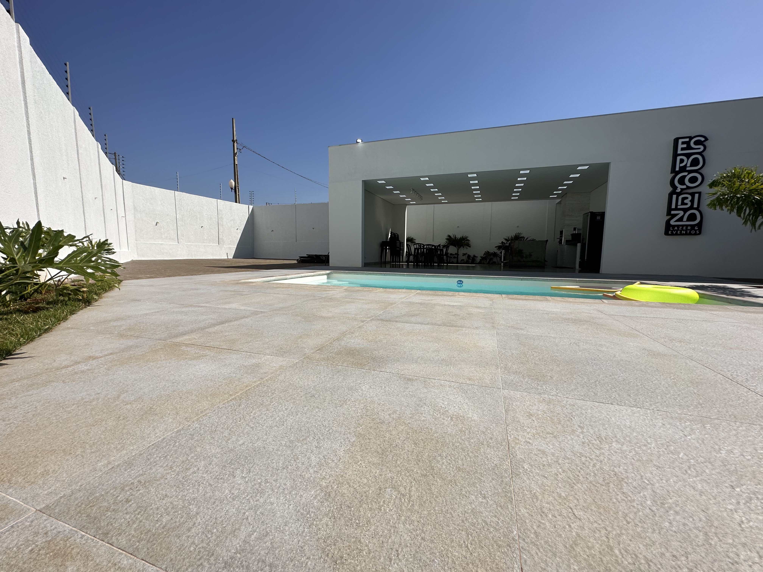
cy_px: 286
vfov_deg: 85.7
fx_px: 309
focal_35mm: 14
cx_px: 382
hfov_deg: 102.1
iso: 50
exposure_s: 1/4132
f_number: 2.2
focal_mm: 2.22
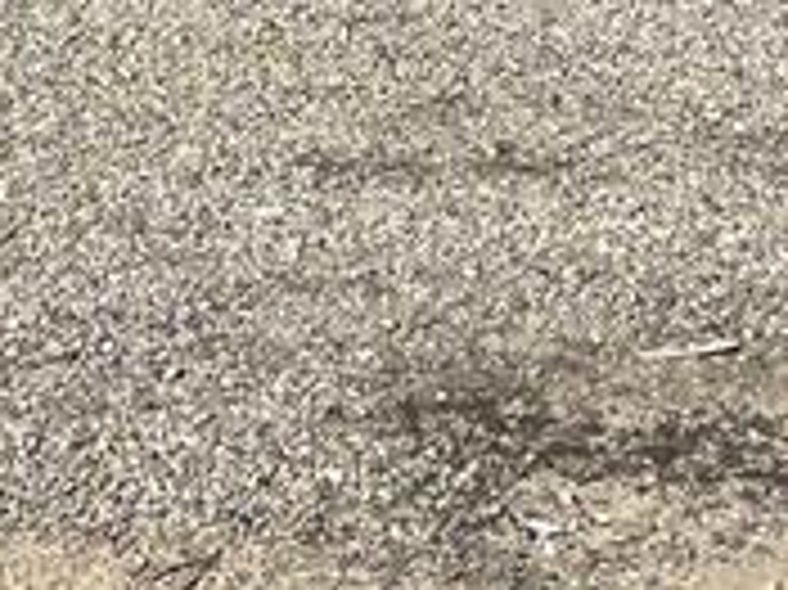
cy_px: -869
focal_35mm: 152
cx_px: 522
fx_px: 3458
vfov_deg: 8.8
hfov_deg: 13.0
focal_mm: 5.7
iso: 50
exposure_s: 1/6579
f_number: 1.5
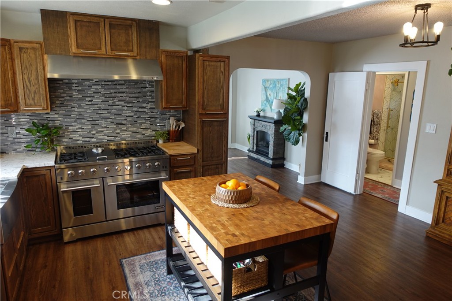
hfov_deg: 73.7
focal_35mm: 24
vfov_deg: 53.1
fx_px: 301
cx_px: 226
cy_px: 150
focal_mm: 9.4
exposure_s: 1/30
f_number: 2.5
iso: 125
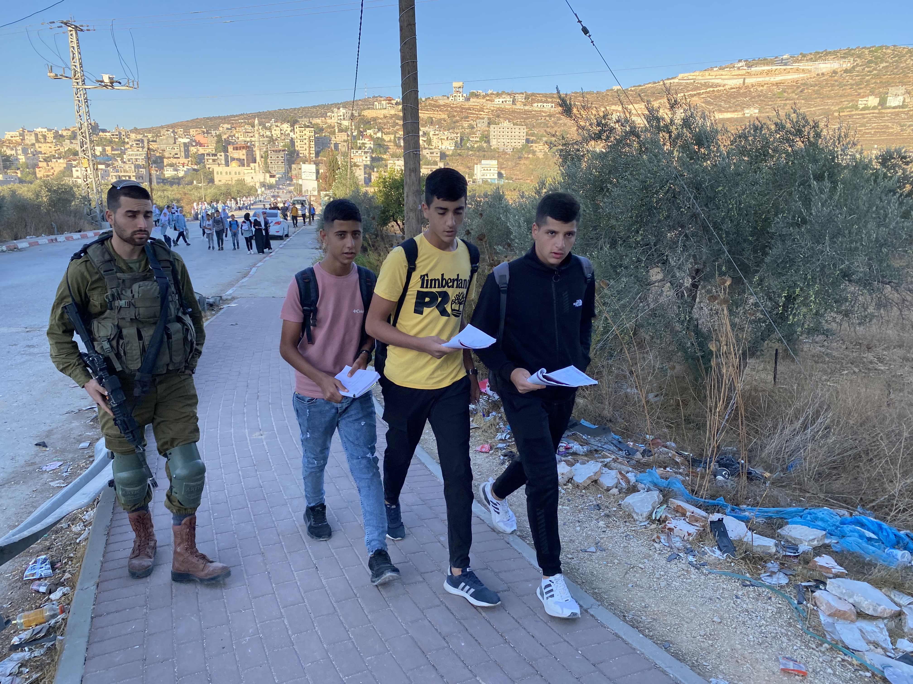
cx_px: 456
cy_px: 342
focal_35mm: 26
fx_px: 686
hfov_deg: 67.3
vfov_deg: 53.1
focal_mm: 4.25
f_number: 1.8
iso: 32
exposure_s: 1/562
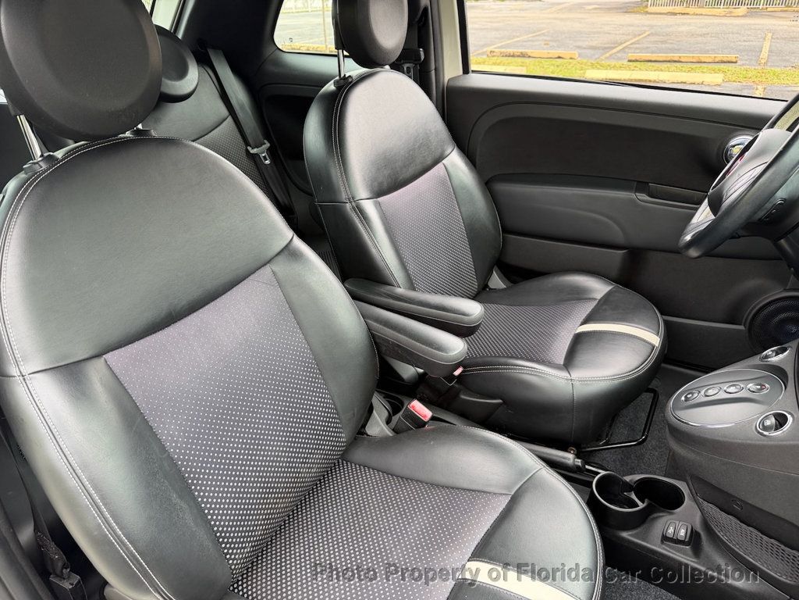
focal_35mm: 24
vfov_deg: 56.8
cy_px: 300
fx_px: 554
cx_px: 400
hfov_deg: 71.6
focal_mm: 6.76
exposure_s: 1/188
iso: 80
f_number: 1.78
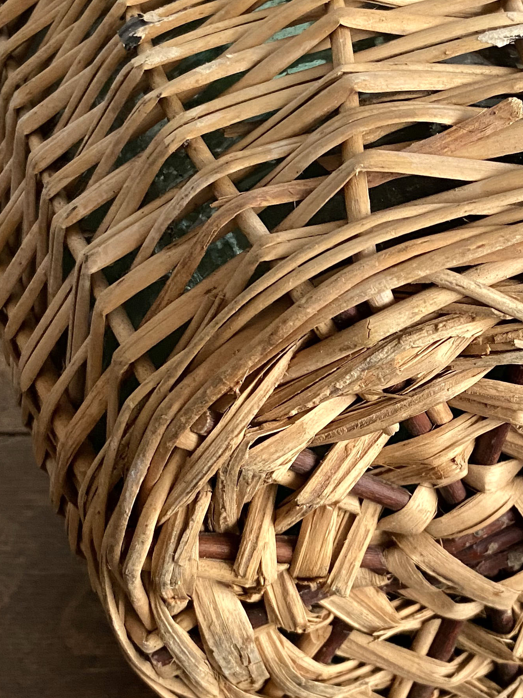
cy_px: 407
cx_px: 406
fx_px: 1188
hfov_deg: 24.5
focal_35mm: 59
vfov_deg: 32.6
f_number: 1.8
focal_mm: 4.25
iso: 250
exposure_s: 1/60
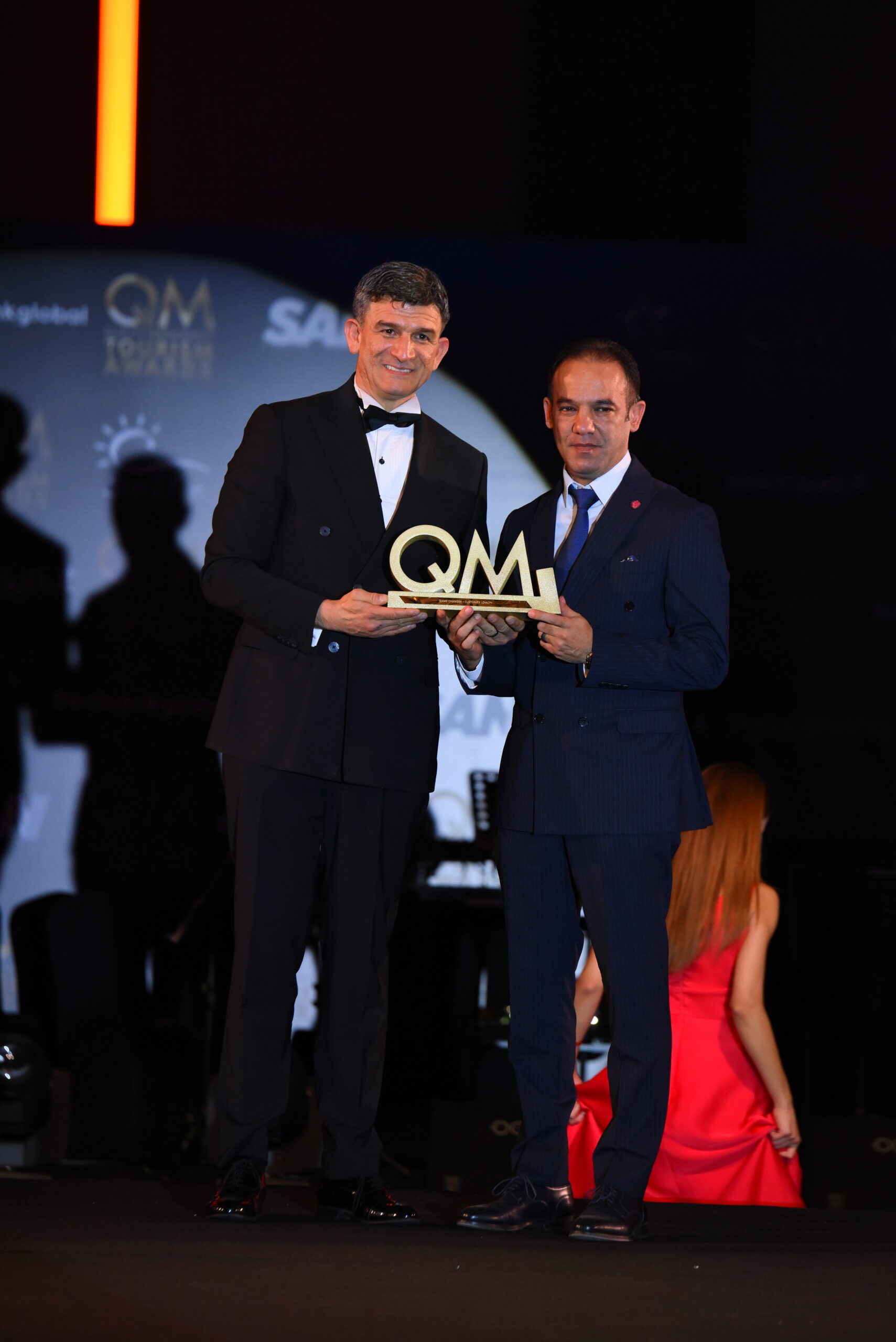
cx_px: 448
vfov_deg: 11.7
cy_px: 671
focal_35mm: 175
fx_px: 6527
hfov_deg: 7.9
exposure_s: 1/400
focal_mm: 175
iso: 3200
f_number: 4
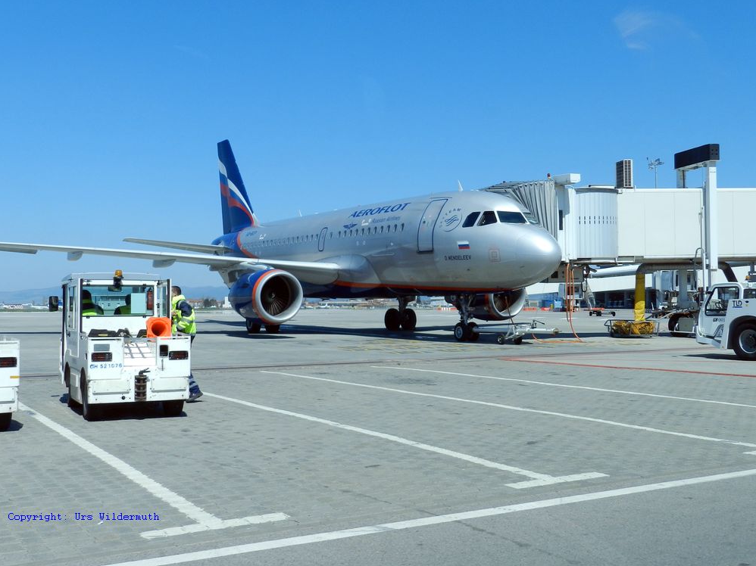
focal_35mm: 39
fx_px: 852
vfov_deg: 36.8
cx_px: 373
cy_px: 276
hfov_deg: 47.9
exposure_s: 1/1250
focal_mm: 6.7
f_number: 4
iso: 160
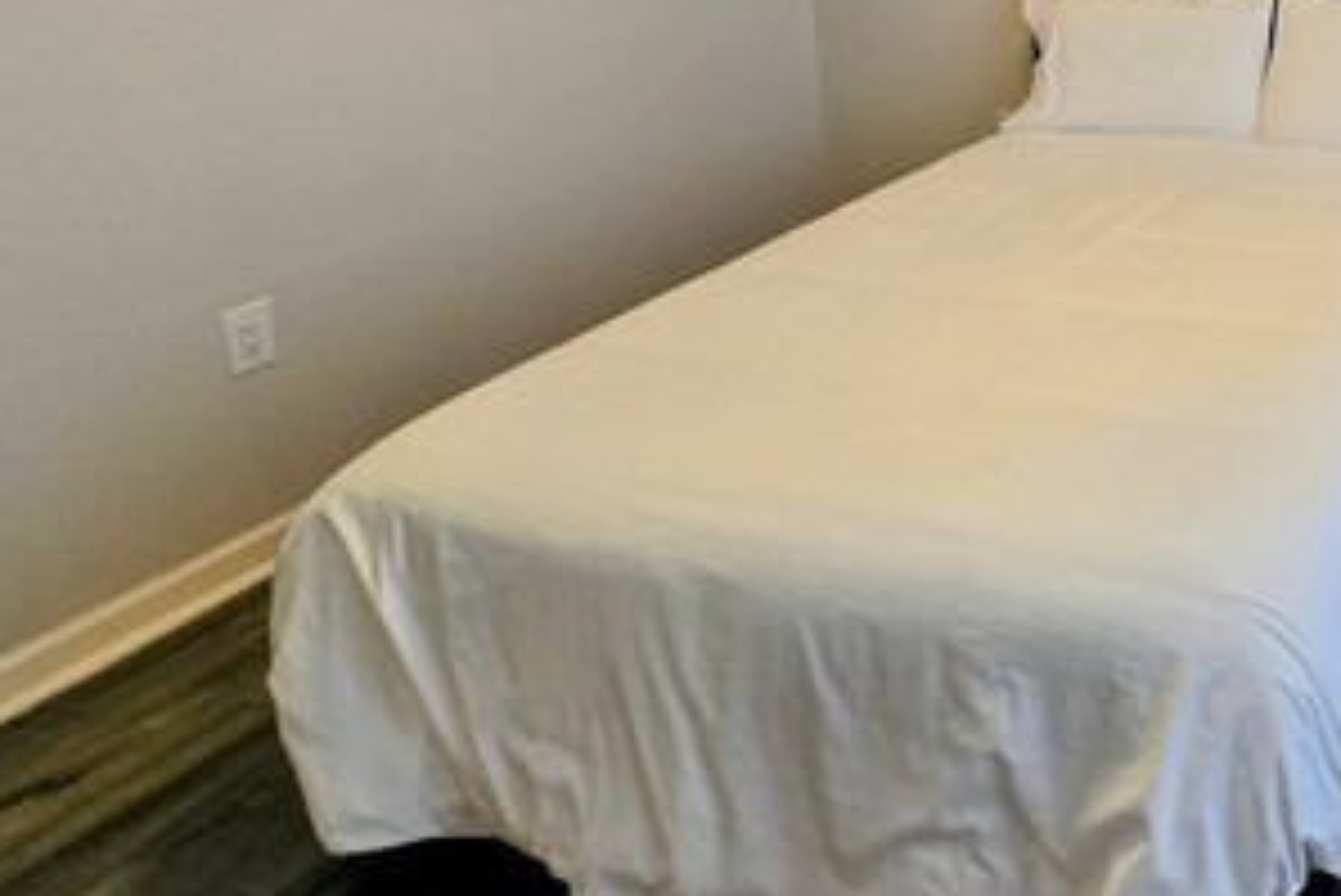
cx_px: 1354
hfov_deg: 50.7
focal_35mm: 29
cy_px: -23
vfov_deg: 39.2
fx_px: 1081
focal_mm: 2.2
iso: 80
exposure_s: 1/120
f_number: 2.2
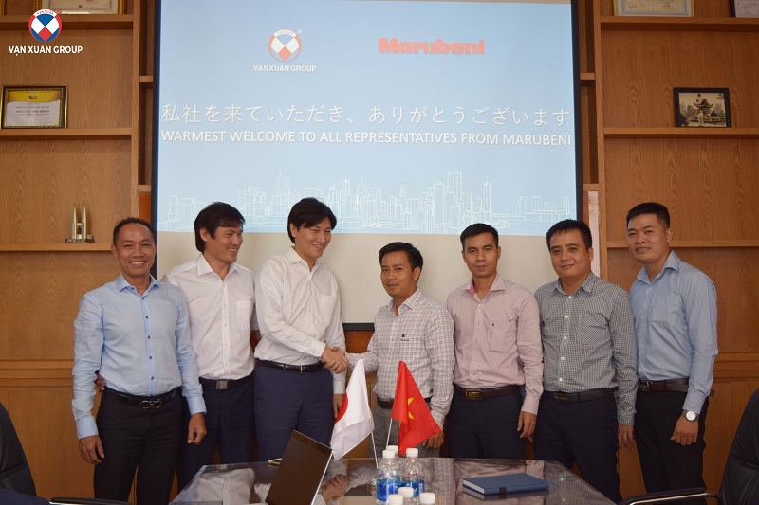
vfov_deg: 33.0
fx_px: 854
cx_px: 380
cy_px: 252
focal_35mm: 40
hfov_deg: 47.9
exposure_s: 1/80
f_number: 4
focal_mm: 27
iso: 200
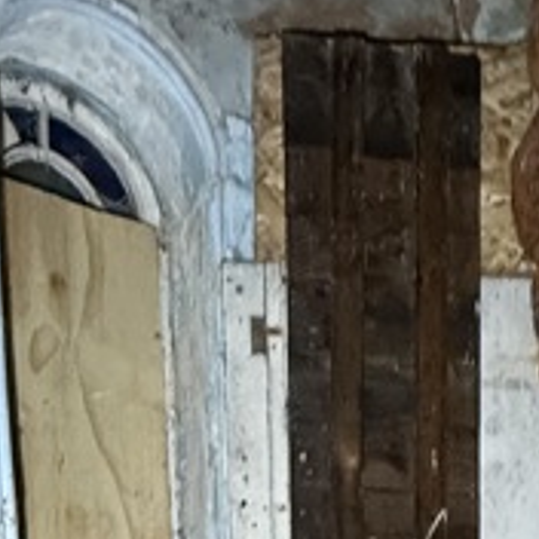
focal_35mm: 72
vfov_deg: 17.1
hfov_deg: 23.7
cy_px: 1096
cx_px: 404
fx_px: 1268
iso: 800
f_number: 2.2
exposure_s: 1/60
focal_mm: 2.22
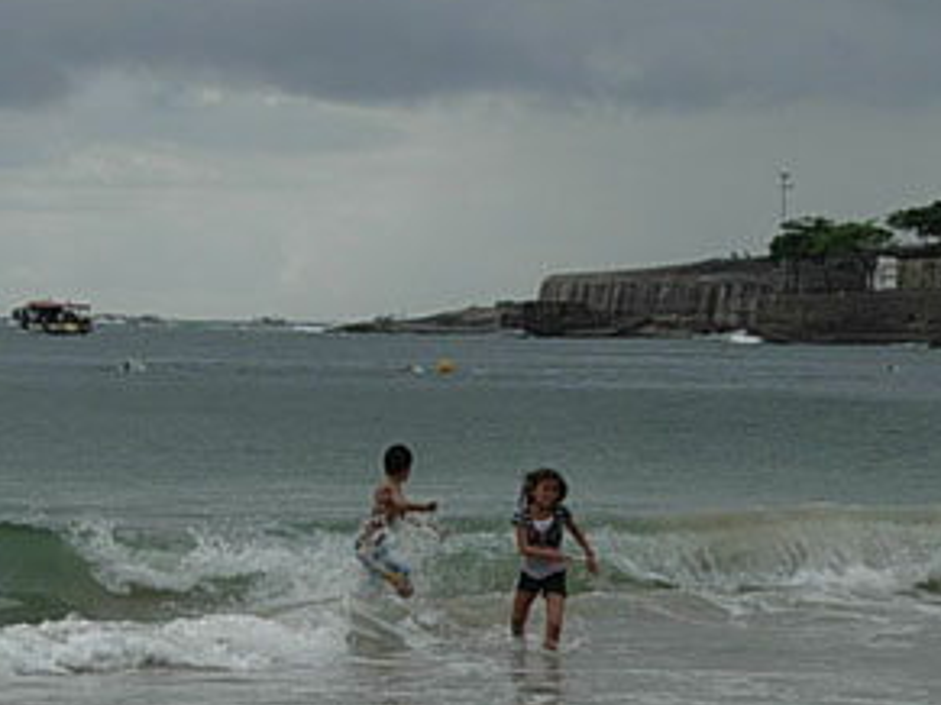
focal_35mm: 165
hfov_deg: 12.0
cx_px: 411
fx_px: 4484
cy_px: 650
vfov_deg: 9.0
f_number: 5.4
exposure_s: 1/287
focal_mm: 15.7
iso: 50
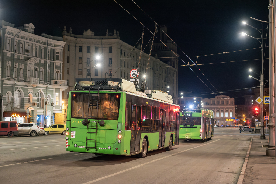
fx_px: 383
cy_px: 92
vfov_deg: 27.0
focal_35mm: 50
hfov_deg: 39.6
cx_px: 138
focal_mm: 50
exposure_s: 1/160
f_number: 3.5
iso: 10000
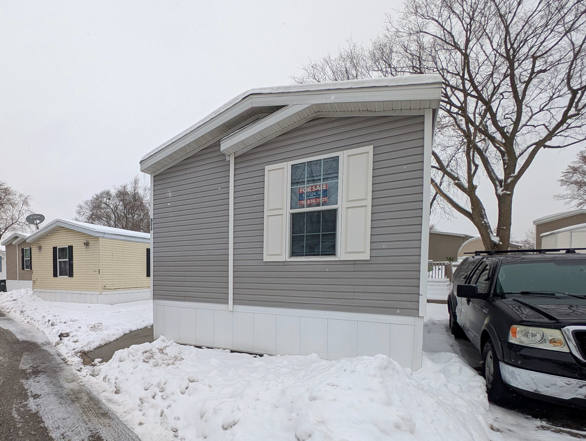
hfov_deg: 110.5
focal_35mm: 12
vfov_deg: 94.6
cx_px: 293
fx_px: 203
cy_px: 220
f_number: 1.95
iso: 43
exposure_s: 1/907
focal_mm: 2.23
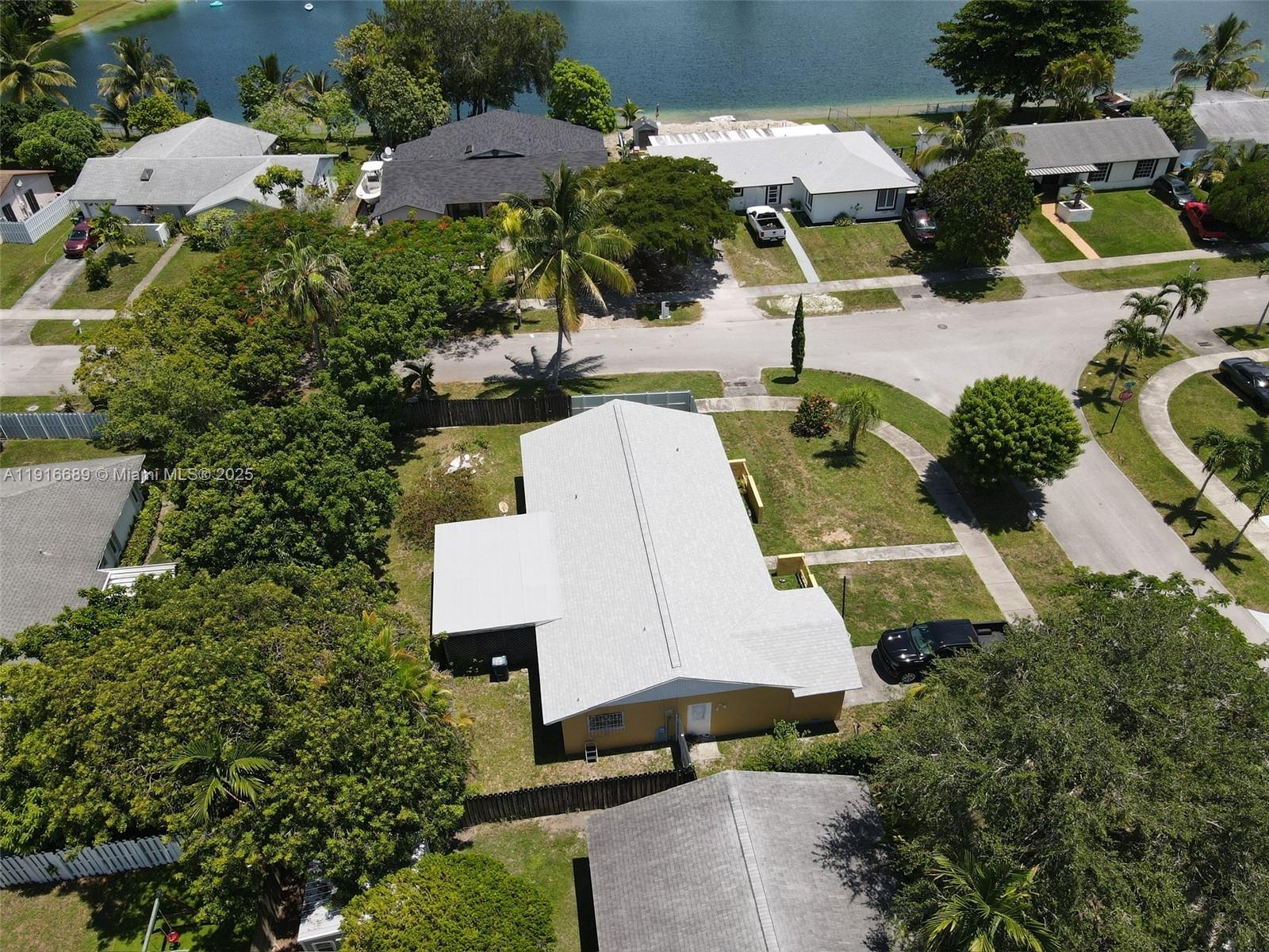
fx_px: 880
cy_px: 476
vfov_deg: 56.8
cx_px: 634
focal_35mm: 24
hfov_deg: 71.6
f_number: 2.8
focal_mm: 4.5
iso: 100
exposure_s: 1/725
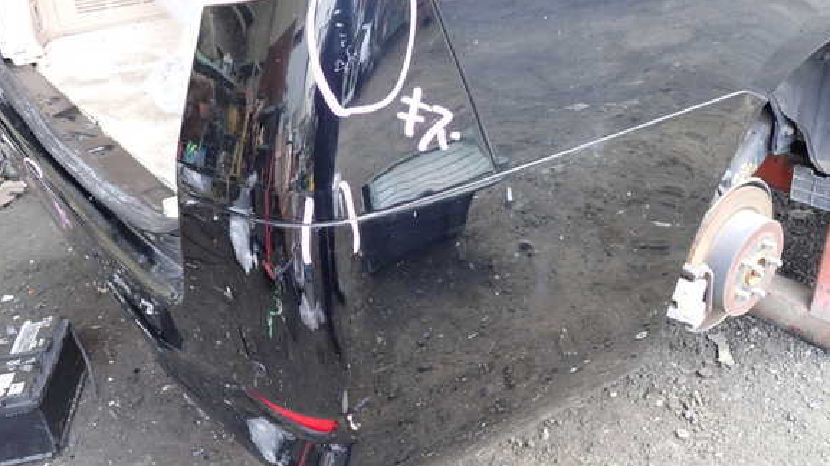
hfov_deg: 58.0
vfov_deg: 34.5
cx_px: 414
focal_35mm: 34
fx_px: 748
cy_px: 193
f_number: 2.3
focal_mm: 5.4
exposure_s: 1/50
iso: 200
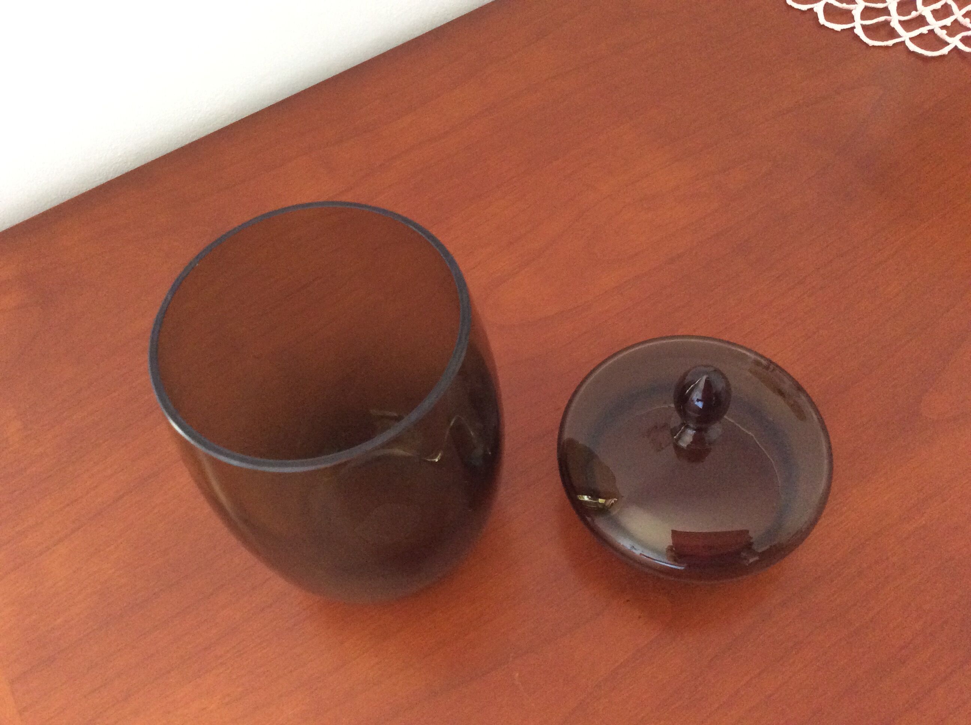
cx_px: 486
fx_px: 896
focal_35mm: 32
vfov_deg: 44.1
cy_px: 362
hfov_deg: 56.9
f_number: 2.4
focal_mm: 3.3
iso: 320
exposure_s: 1/25
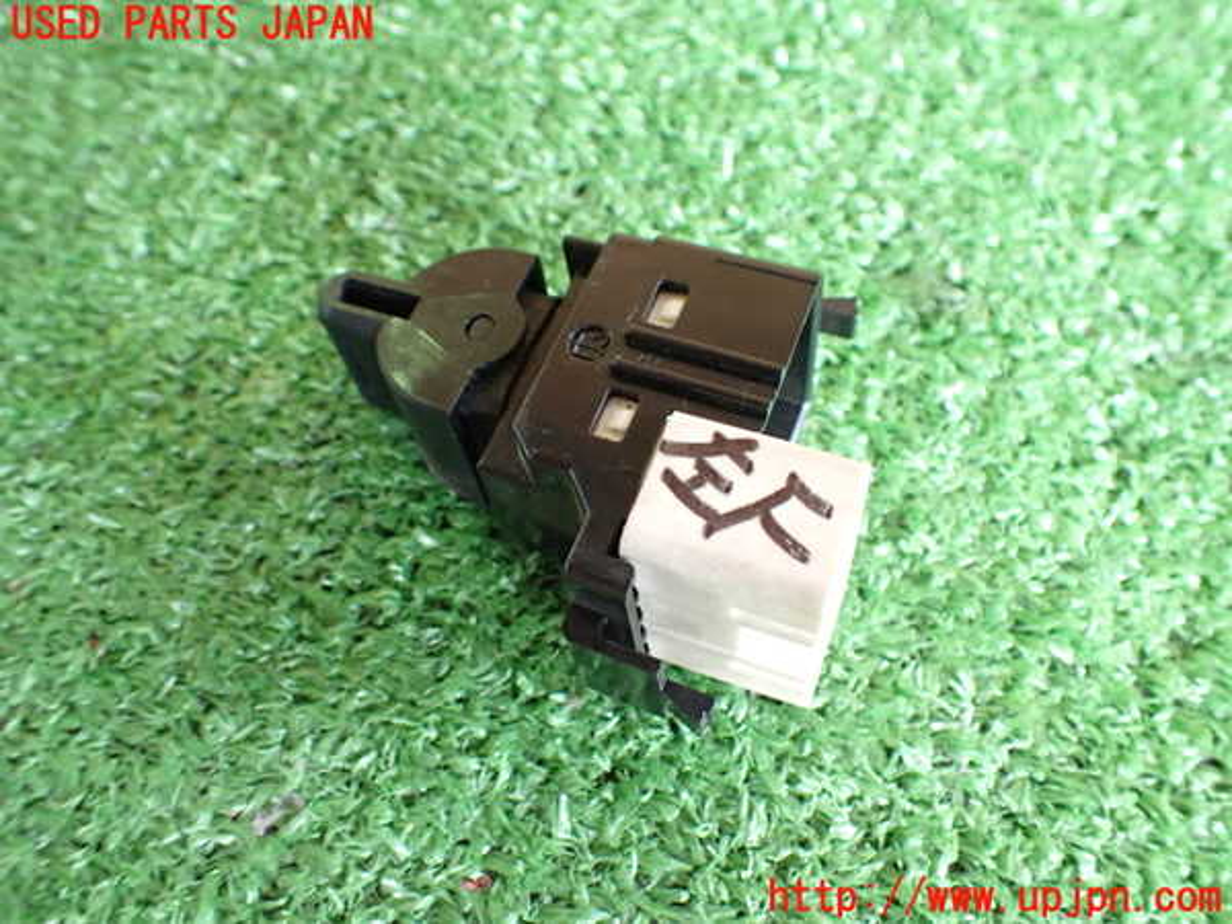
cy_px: 462
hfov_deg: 60.0
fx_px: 1068
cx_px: 616
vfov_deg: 46.8
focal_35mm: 30
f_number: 2.3
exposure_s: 1/40
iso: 800
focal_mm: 5.4
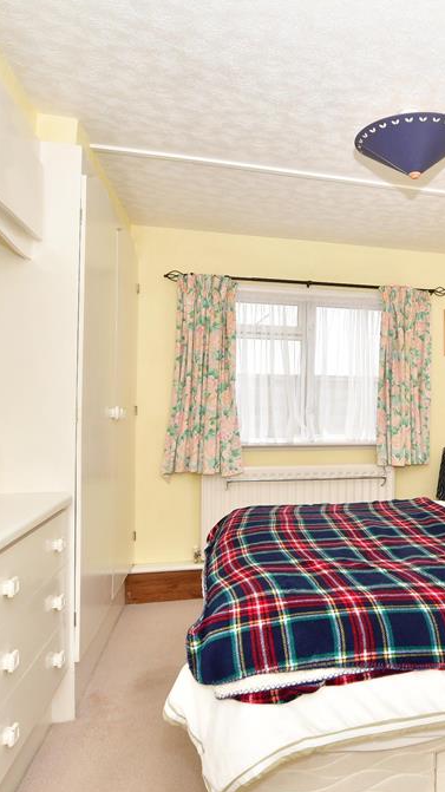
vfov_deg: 76.3
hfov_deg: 43.9
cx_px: 392
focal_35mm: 24
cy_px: 394
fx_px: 504
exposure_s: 1/20
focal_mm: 10
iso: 200
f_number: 8
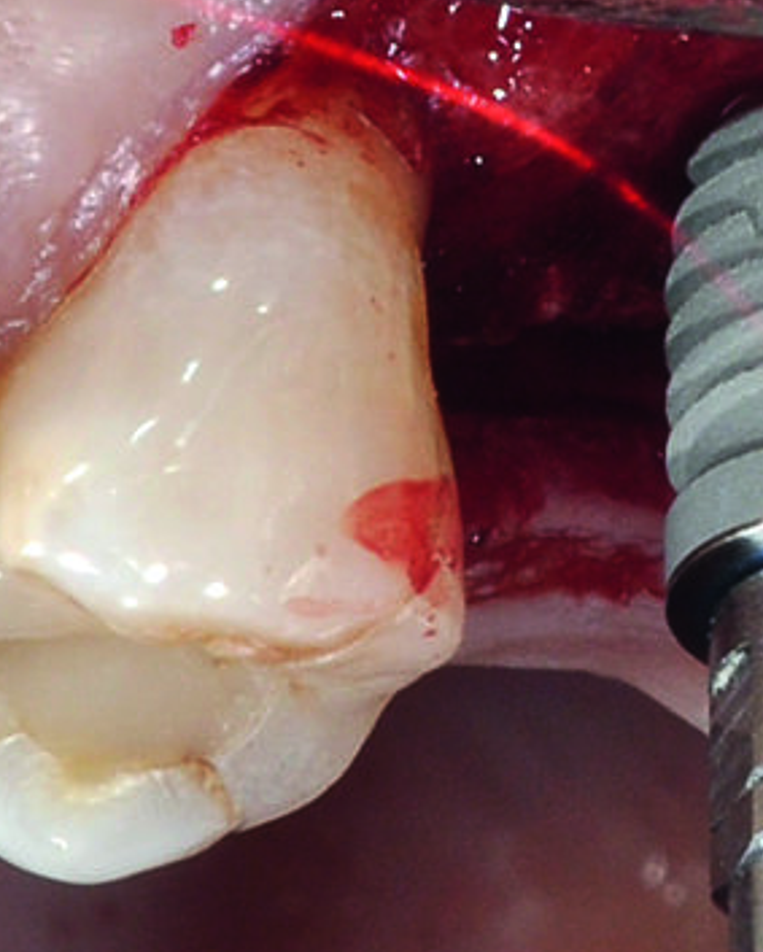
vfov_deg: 8.9
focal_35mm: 216
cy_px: 400
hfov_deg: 7.2
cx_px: 581
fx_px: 6089
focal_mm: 60
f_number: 20
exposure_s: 1/125
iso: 200
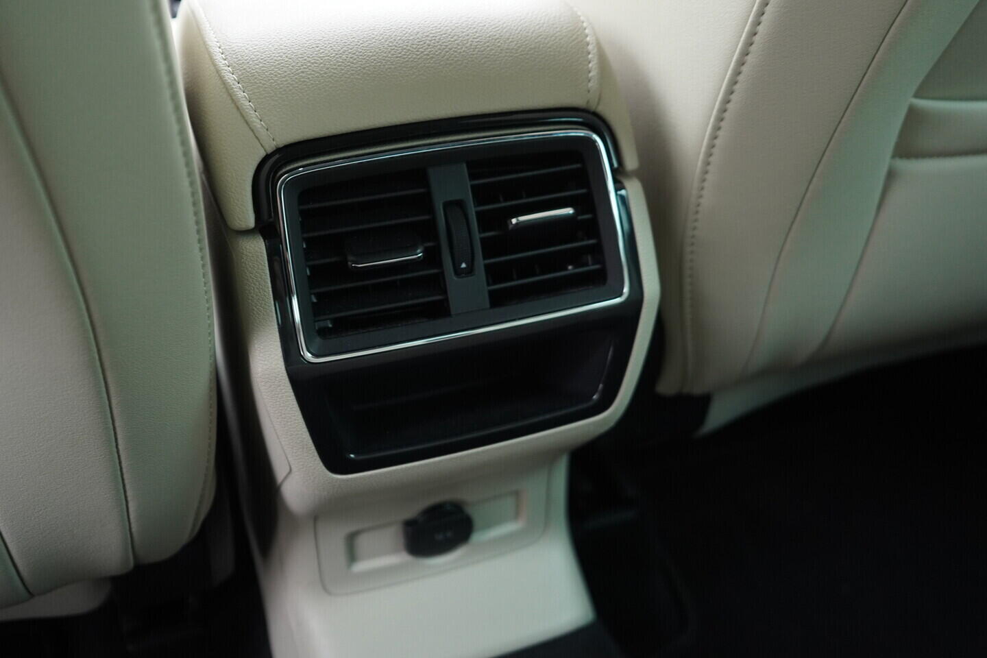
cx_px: 494
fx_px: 987
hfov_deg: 53.1
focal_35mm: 36
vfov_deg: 36.9
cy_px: 329
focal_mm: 24
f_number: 2.8
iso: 1000
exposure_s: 1/40
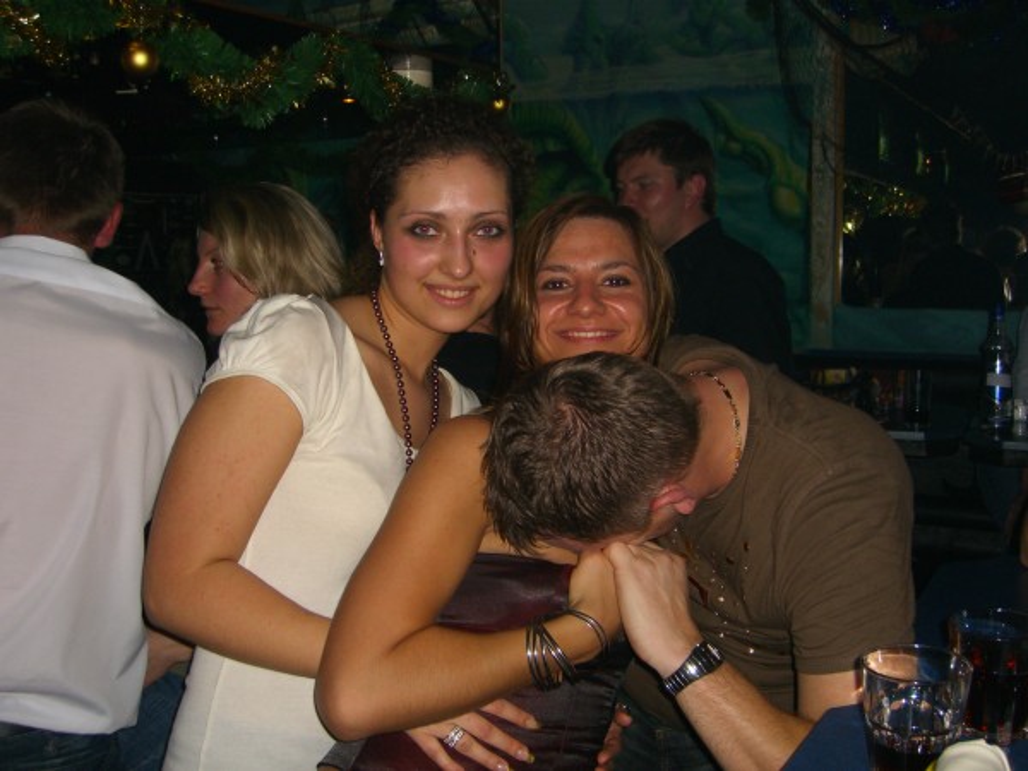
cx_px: 514
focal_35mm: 38
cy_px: 386
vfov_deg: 37.7
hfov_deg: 49.0
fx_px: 1128
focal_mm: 7.9
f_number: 2.8
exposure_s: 1/60
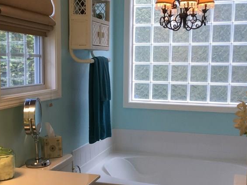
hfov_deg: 34.3
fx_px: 399
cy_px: 108
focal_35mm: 56
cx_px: 105
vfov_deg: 26.1
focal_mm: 3.3
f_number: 2.4
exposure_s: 1/40
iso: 25
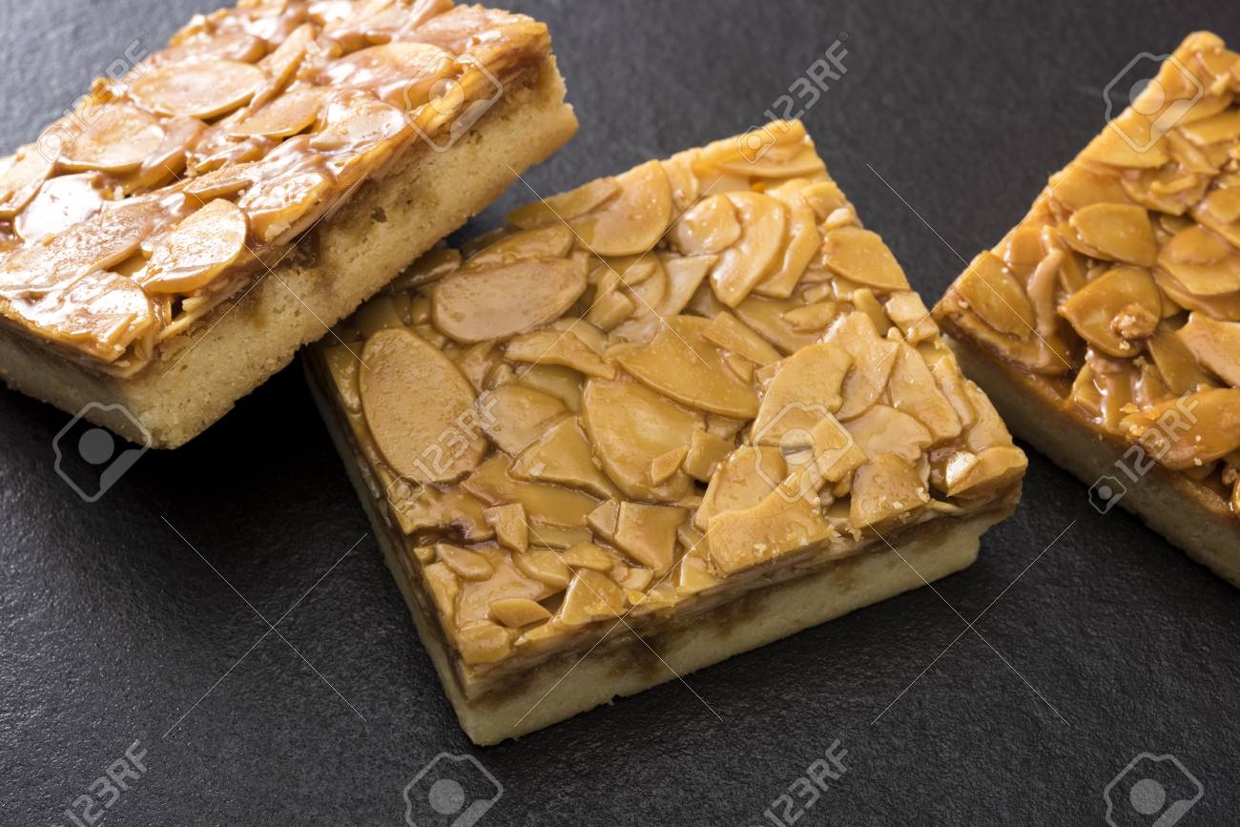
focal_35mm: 60
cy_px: 414
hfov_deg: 33.4
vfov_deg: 22.6
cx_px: 620
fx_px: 2067
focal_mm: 60
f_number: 16
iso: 100
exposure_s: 1/125
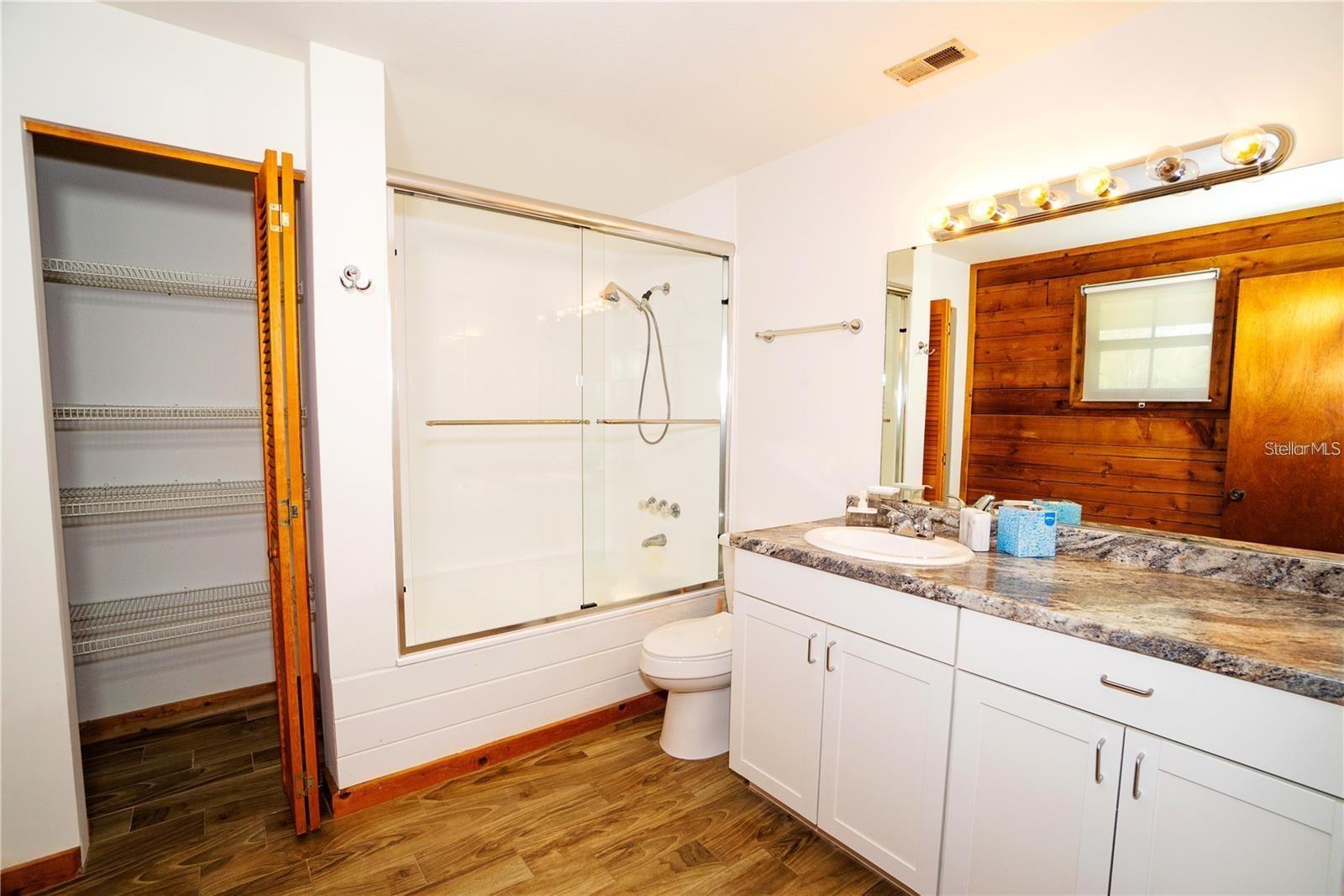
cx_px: 672
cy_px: 448
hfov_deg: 100.4
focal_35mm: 15
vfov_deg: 77.3
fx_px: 560
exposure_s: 1/60
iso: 320
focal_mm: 10
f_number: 6.3
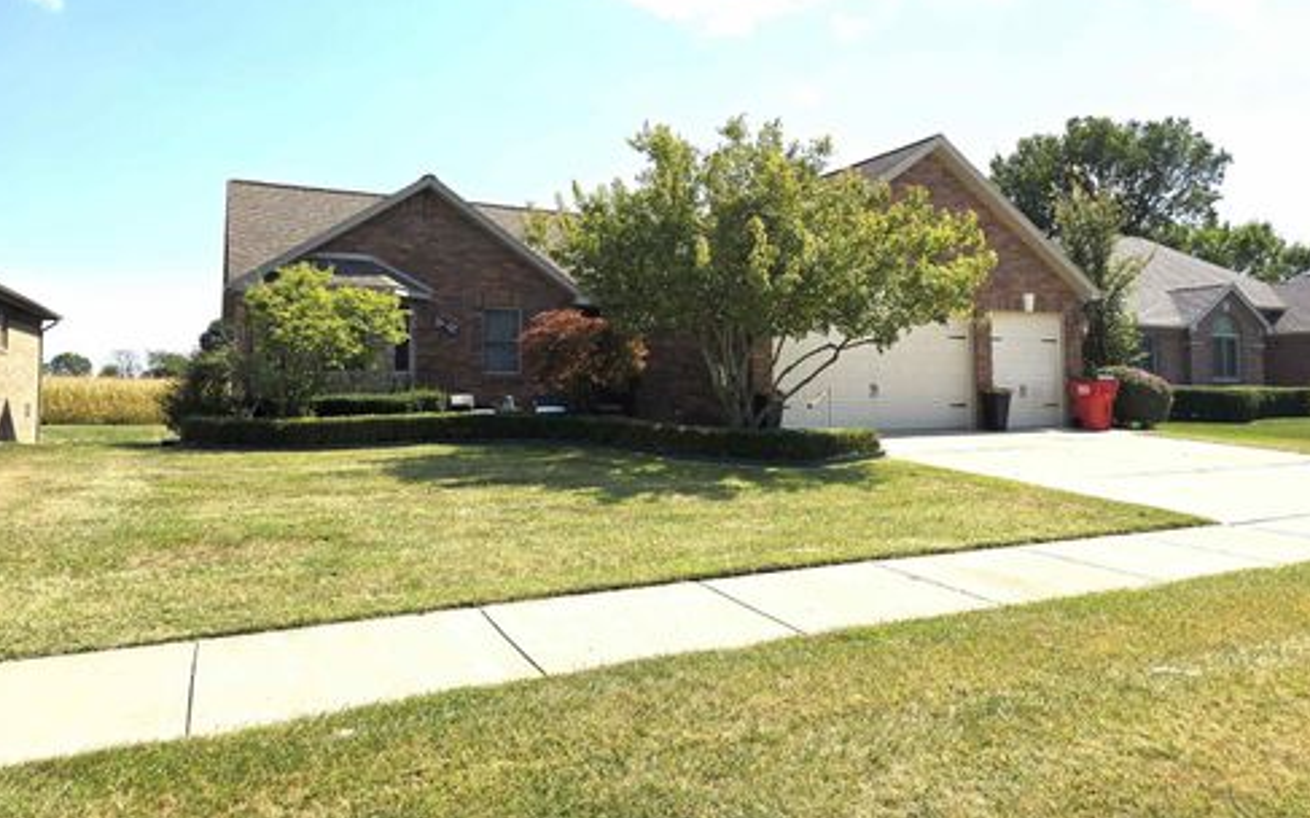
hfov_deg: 72.6
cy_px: 339
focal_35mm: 25
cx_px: 659
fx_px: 892
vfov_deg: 49.0
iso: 12
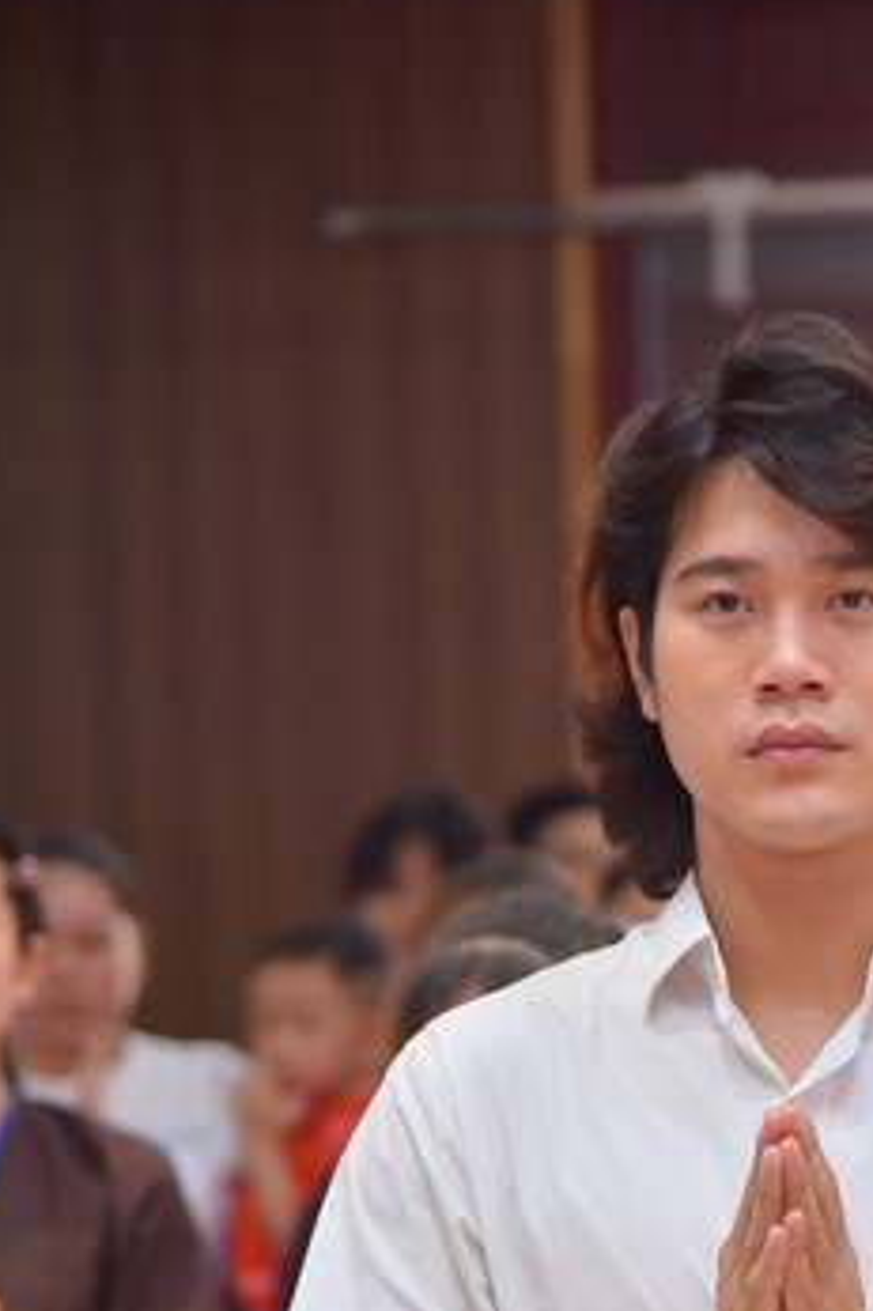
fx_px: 8192
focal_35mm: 225
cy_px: 1175
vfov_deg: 9.1
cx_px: 796
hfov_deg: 6.1
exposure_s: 1/160
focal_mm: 120
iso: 1250
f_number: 4.5
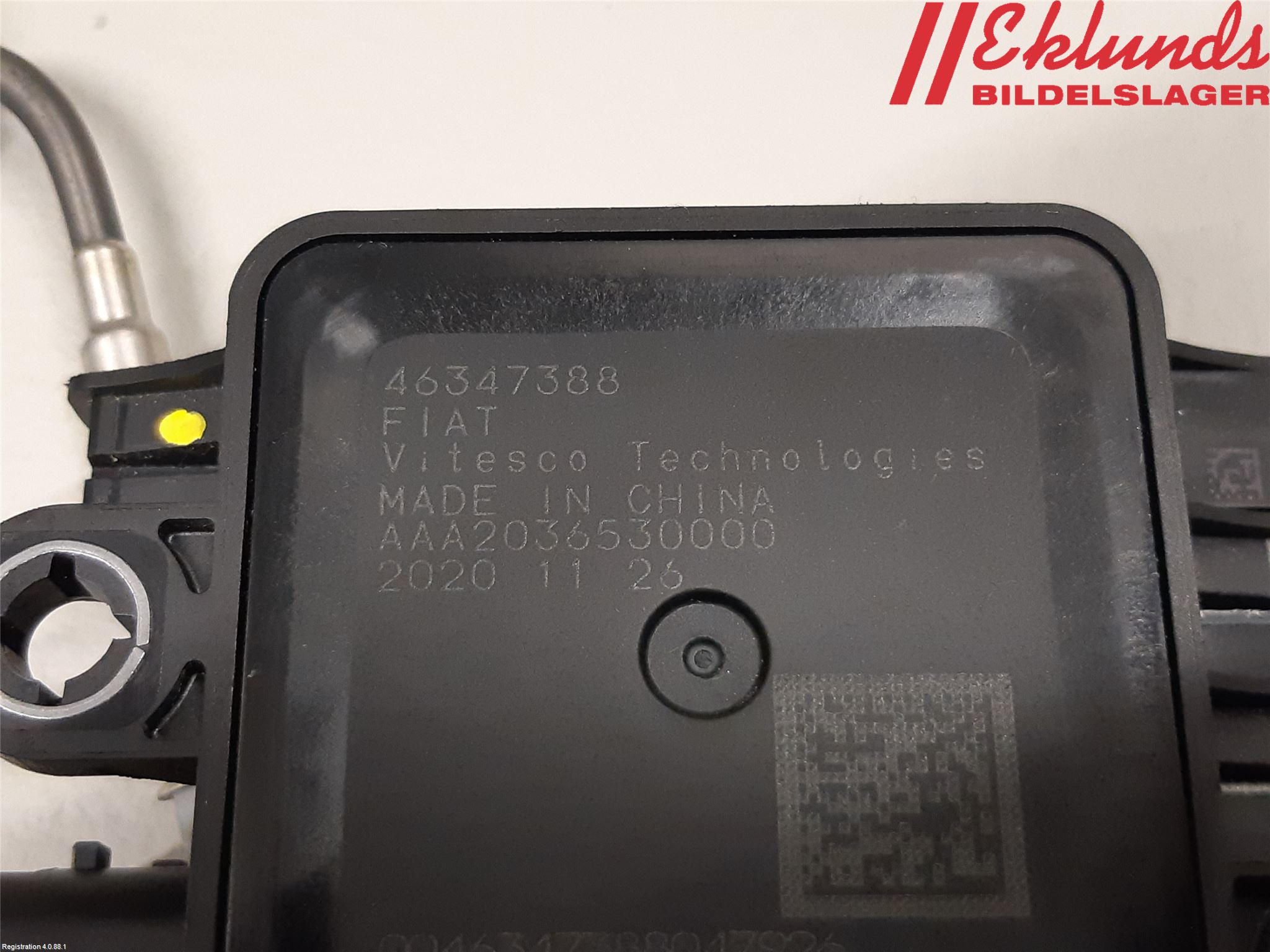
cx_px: 635
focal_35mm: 26
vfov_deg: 53.1
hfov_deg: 67.3
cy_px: 476
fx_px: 954
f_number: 1.7
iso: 200
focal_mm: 3.93
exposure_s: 1/50
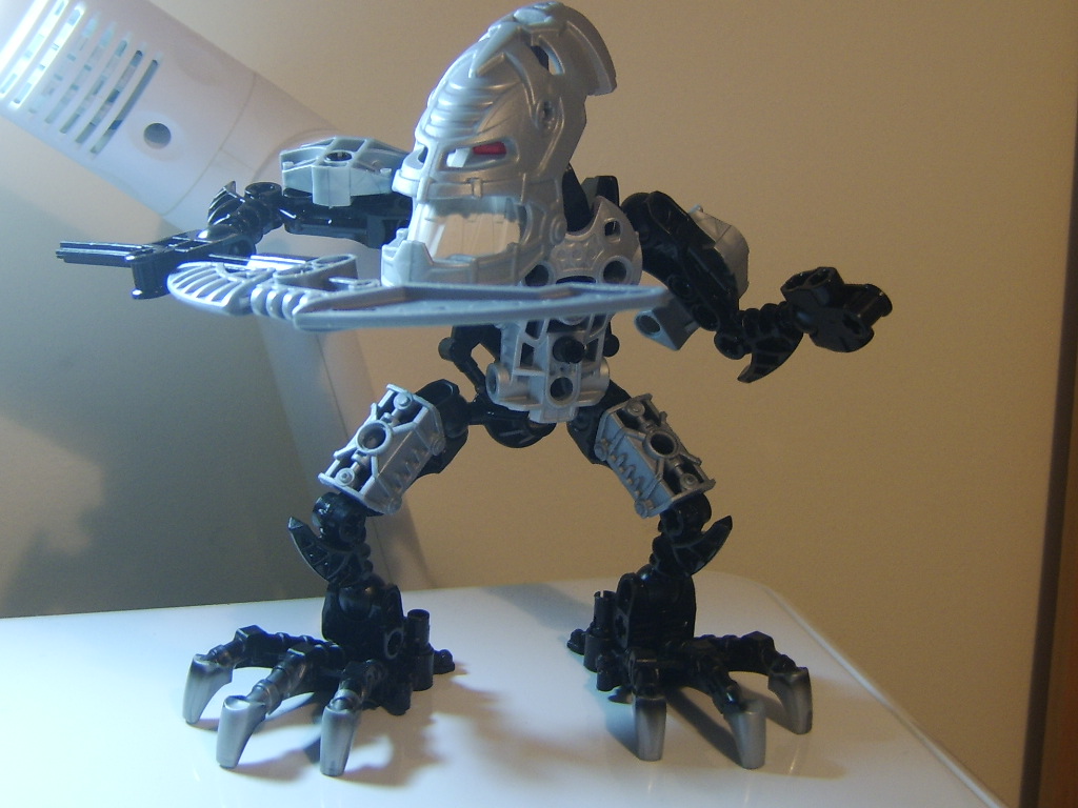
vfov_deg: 45.4
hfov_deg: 58.4
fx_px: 965
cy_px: 404
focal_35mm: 31
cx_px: 539
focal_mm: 8.13
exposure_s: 1/14
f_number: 2.7
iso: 71
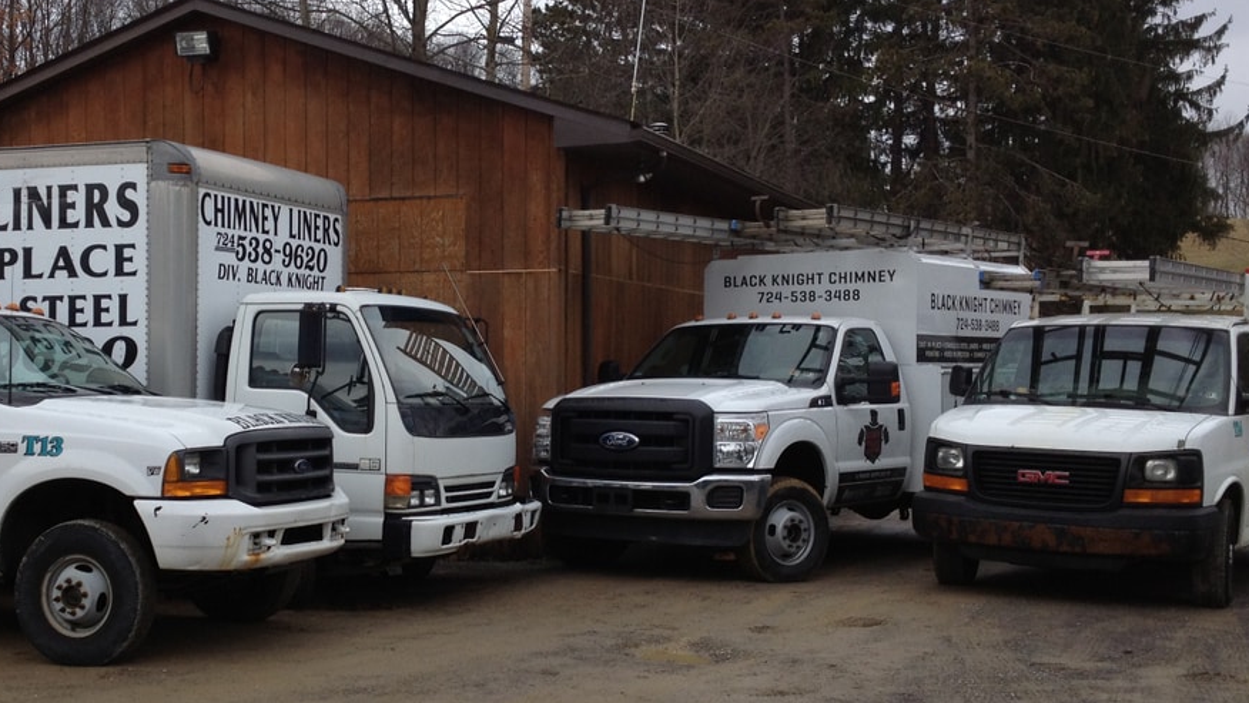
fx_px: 1921
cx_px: 428
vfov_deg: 20.7
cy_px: 381
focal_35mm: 58
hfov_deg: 35.7
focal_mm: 4.28
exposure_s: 1/708
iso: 50
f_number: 2.4
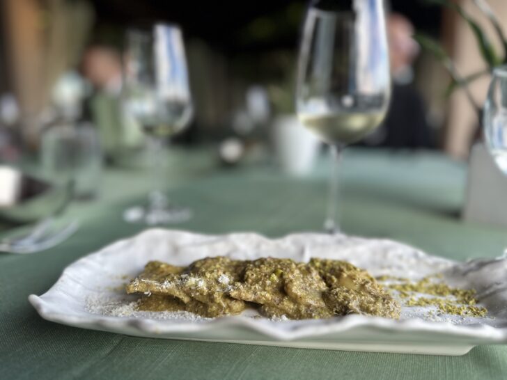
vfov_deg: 56.8
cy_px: 190
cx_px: 254
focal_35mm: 24
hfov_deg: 71.6
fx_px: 352
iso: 80
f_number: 1.78
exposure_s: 1/386
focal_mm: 6.86
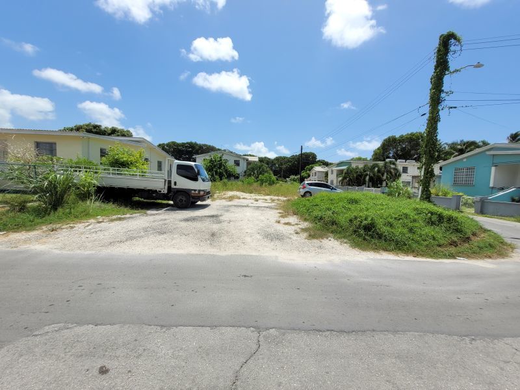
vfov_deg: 89.9
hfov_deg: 106.2
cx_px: 260
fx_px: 195
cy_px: 195
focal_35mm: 13
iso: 40
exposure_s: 1/1799
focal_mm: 1.74
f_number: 2.2
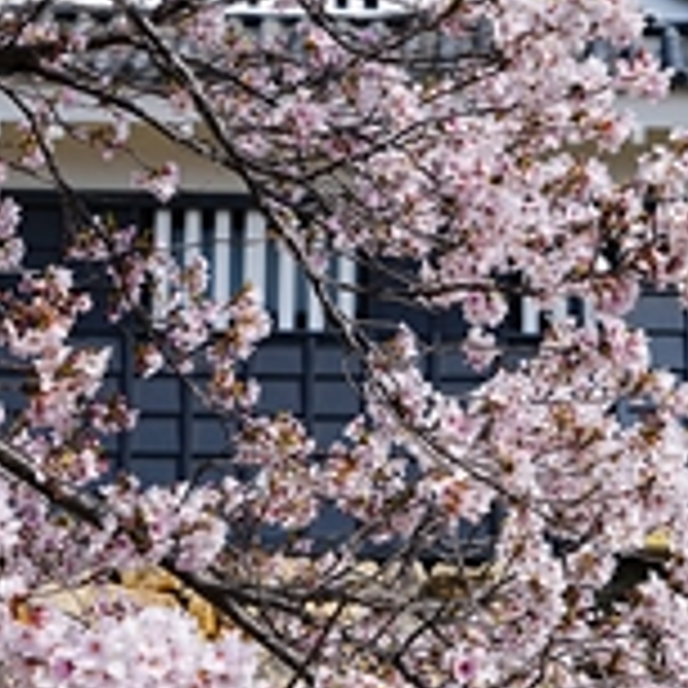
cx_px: 528
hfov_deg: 11.5
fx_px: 3395
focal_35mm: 151
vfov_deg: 11.6
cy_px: 256
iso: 100
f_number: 8
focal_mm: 68
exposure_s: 1/500
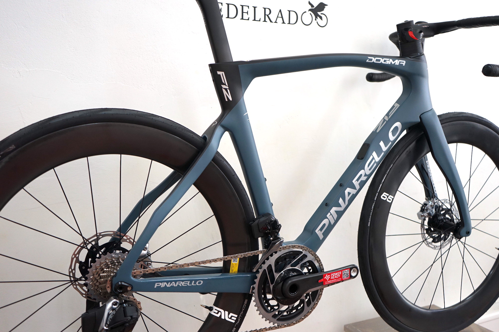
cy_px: 166
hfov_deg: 55.8
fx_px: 471
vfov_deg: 38.8
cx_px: 250
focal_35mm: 34
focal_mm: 34
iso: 800
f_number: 4
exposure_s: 1/160
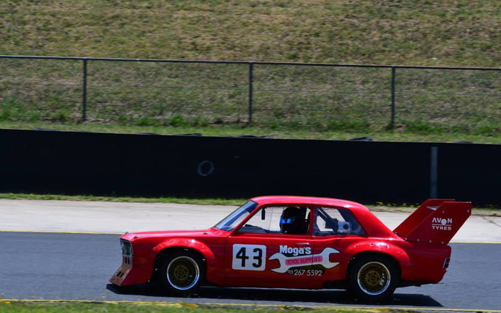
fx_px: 8166
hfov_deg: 3.5
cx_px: 250
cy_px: 160
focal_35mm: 598
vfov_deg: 2.2
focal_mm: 390
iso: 320
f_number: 11
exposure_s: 1/640
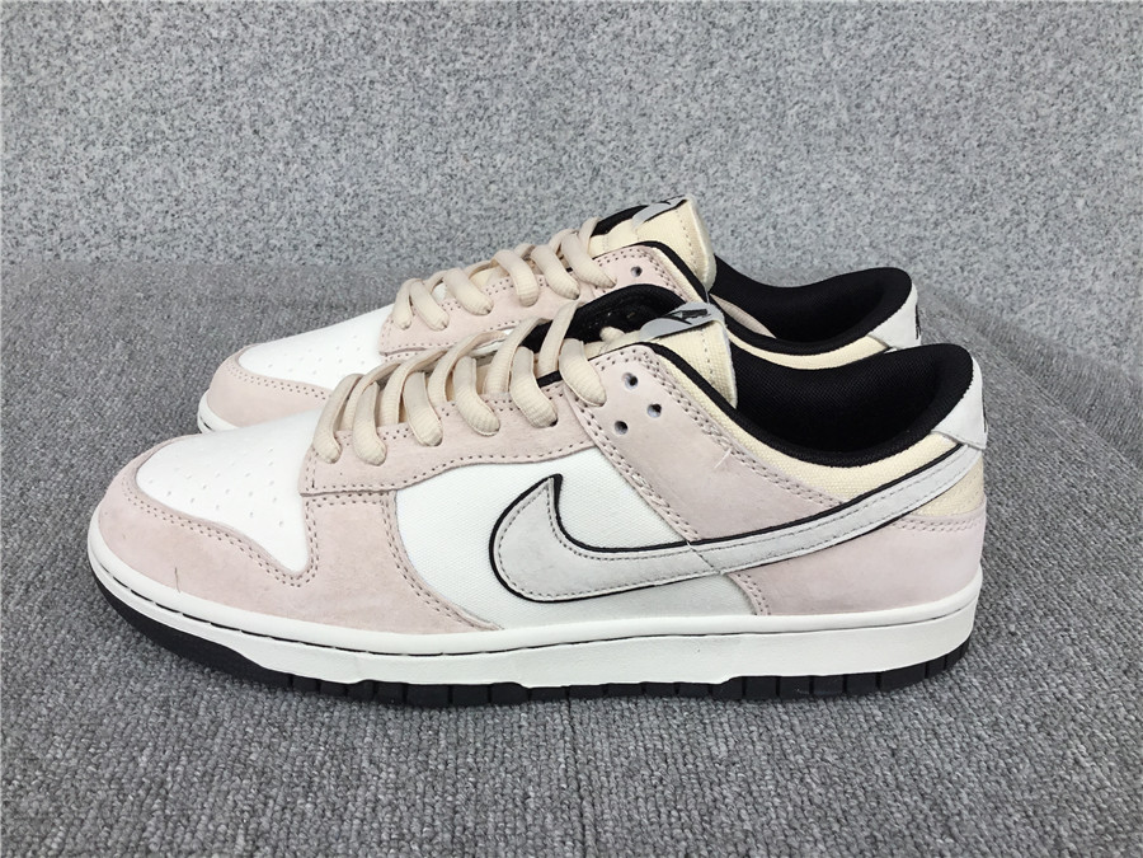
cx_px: 572
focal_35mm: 31
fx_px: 1024
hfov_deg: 58.4
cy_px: 429
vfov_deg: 45.4
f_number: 2.4
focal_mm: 3.3
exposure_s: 1/377
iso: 25
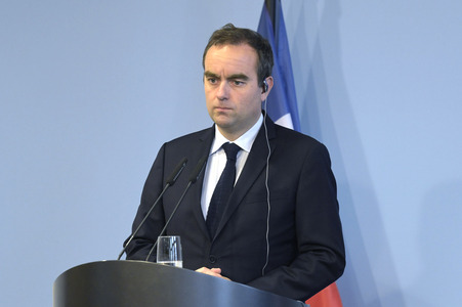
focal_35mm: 200
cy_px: 154
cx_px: 231
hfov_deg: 10.3
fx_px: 2565
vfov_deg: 6.9
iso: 6400
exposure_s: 1/400
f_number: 6.3
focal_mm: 200
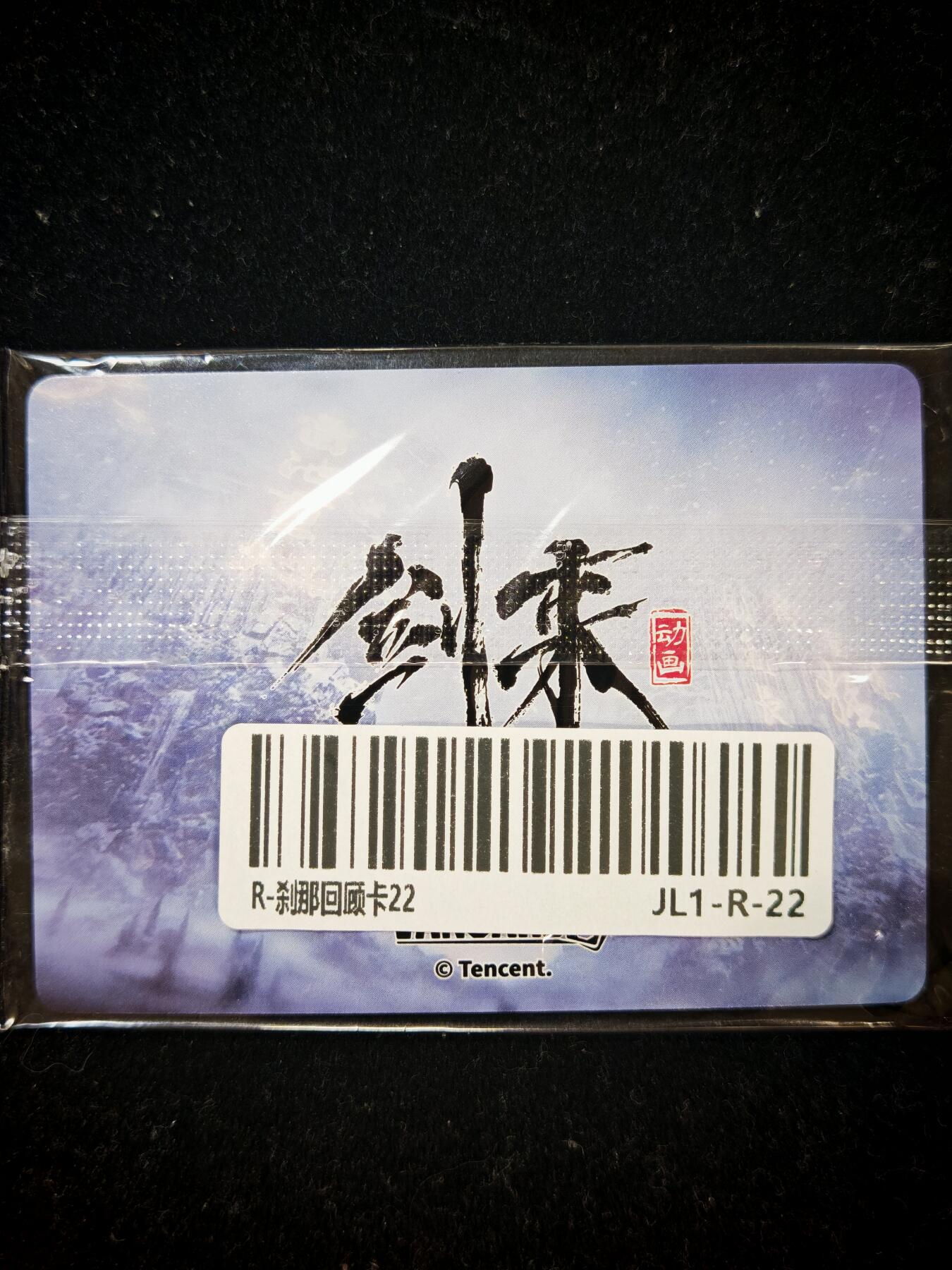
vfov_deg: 39.7
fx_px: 1760
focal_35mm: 48
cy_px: 635
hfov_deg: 30.3
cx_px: 476
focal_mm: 6.67
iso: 400
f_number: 1.9
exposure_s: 1/33
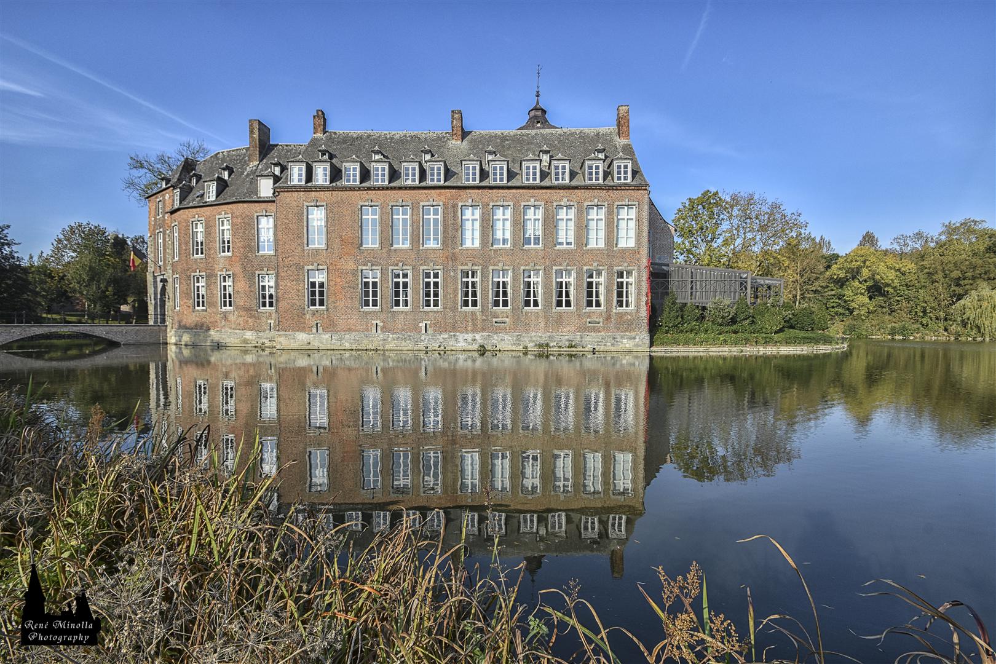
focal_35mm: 15
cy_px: 332
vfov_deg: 77.3
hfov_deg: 100.4
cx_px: 498
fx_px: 415
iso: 200
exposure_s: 1/320
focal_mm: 10
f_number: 9
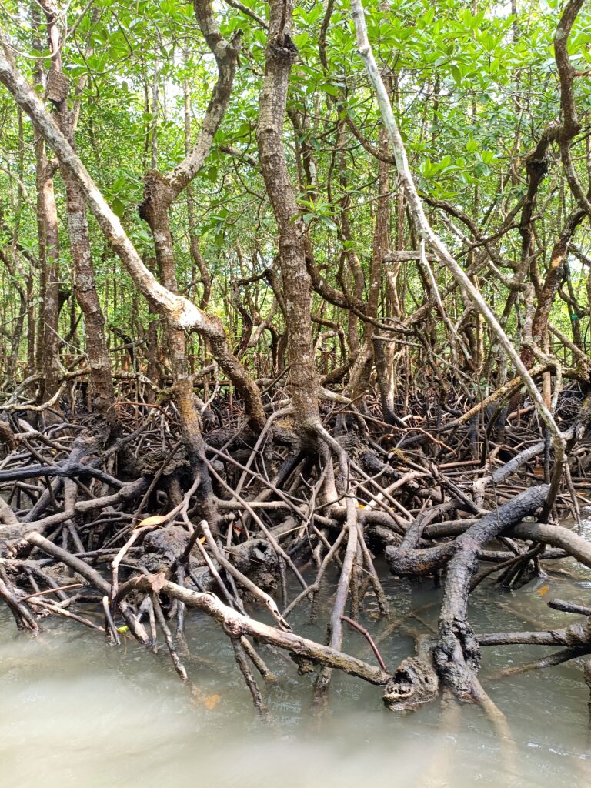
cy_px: 394
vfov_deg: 67.3
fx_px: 592
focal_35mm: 26
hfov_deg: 53.1
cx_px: 296
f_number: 1.5
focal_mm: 4.94
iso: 102
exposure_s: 1/101
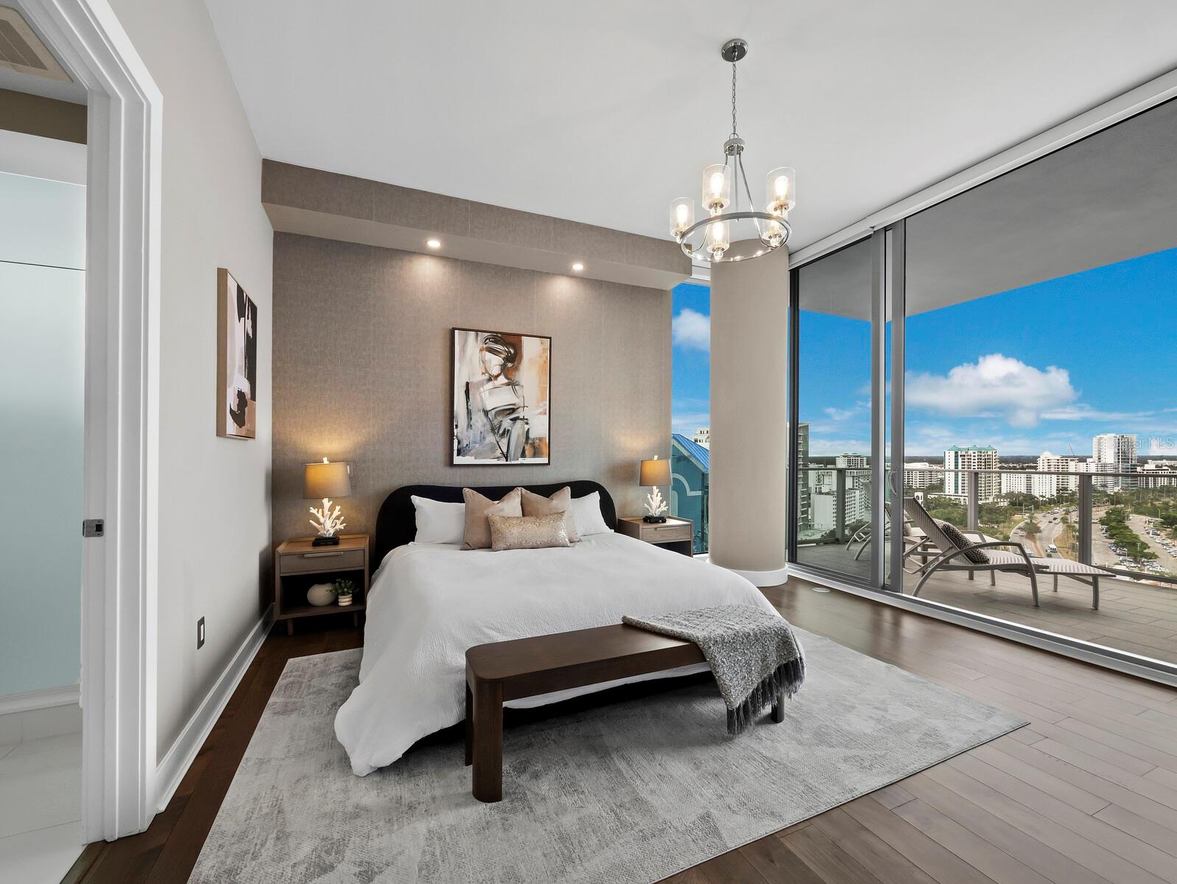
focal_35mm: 14
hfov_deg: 102.0
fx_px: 476
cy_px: 442
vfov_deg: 85.7
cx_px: 588
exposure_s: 1/8
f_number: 11
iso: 250
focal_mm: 7
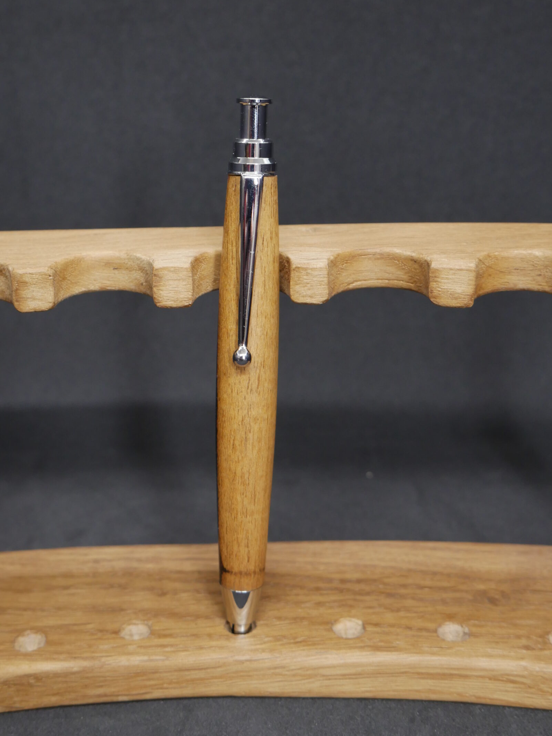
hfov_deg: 30.3
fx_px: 1020
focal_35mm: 48
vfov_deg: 39.6
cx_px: 246
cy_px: 363
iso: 800
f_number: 4.4
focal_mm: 20
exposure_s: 1/60
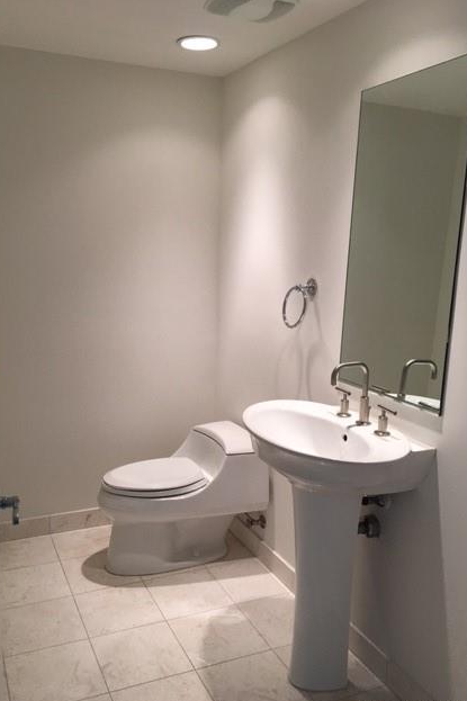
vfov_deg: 60.3
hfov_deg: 42.2
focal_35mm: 31
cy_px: 358
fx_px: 603
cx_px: 205
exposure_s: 1/30
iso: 32
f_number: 2.2
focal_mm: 4.15
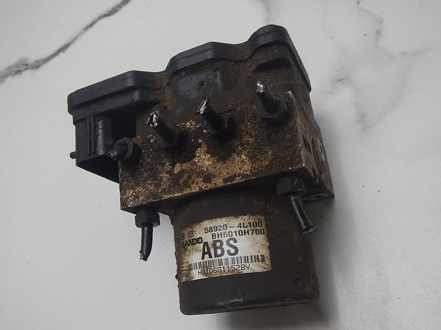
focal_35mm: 34
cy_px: 179
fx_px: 433
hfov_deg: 53.9
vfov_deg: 41.7
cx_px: 210
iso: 125
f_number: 3.9
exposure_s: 1/60
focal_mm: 5
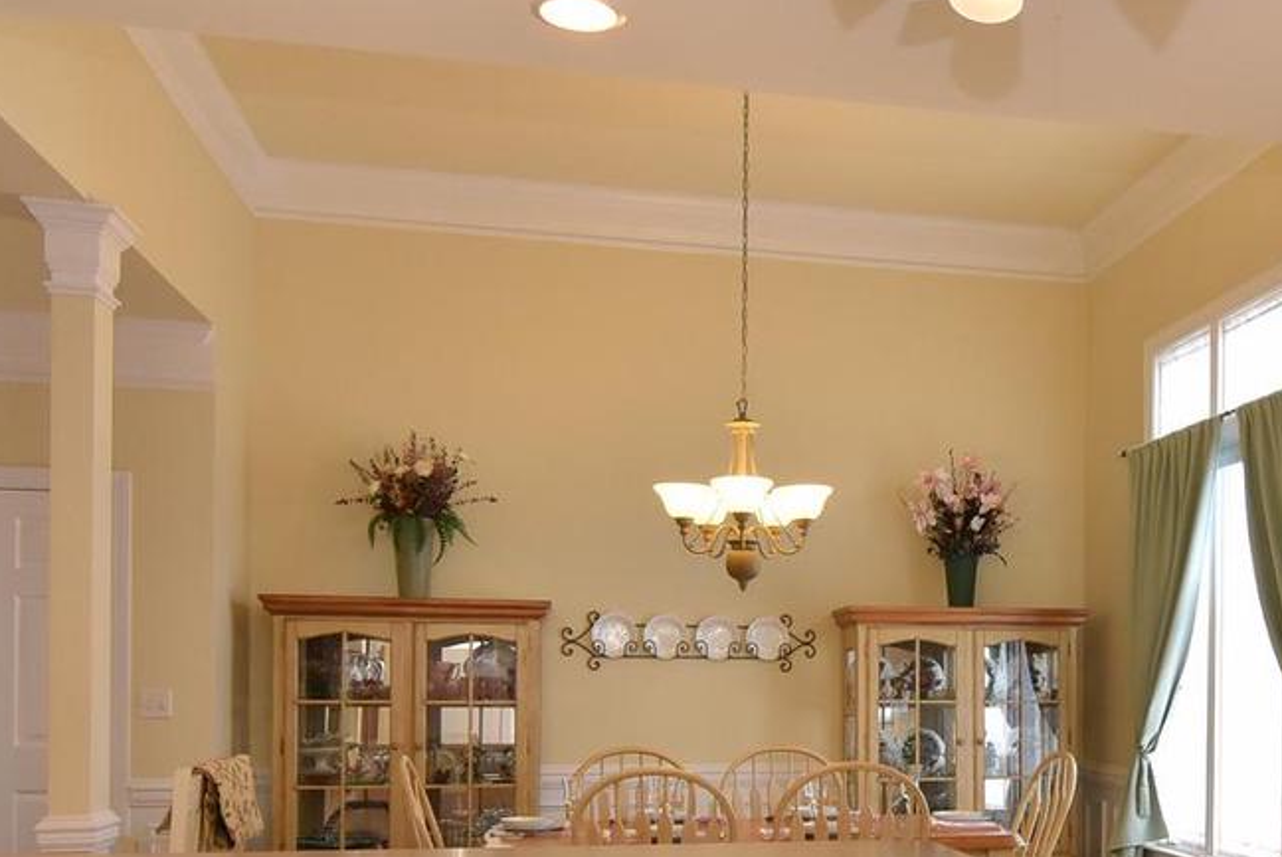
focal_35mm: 40
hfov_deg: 46.6
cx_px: 969
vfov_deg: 32.6
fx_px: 1425
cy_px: 681
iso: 800
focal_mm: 12
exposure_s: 1/60
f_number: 8
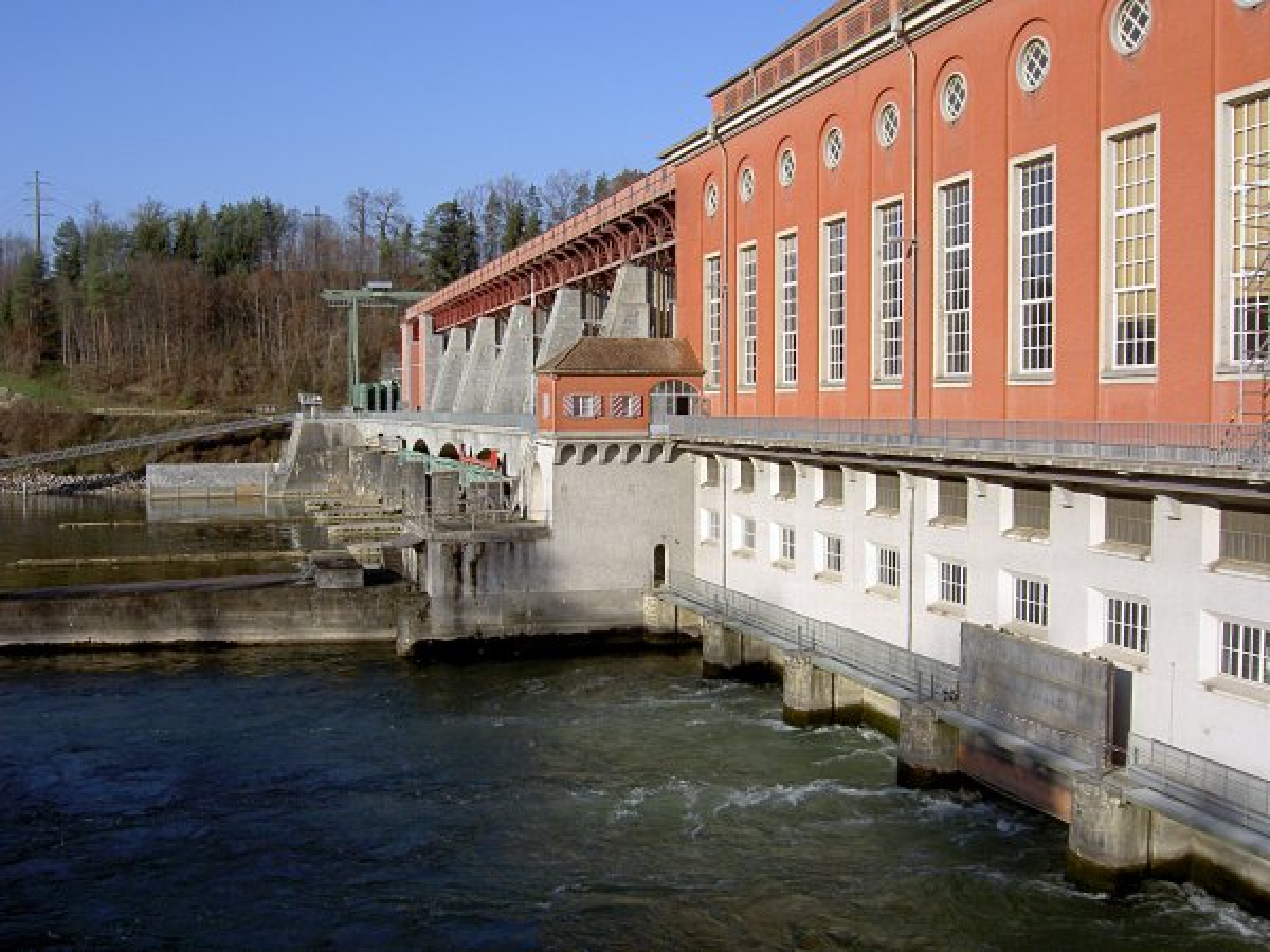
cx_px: 635
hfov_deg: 54.0
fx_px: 1247
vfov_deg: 41.8
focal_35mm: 34
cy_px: 476
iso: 50
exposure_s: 1/500
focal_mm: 5.6
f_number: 4.7
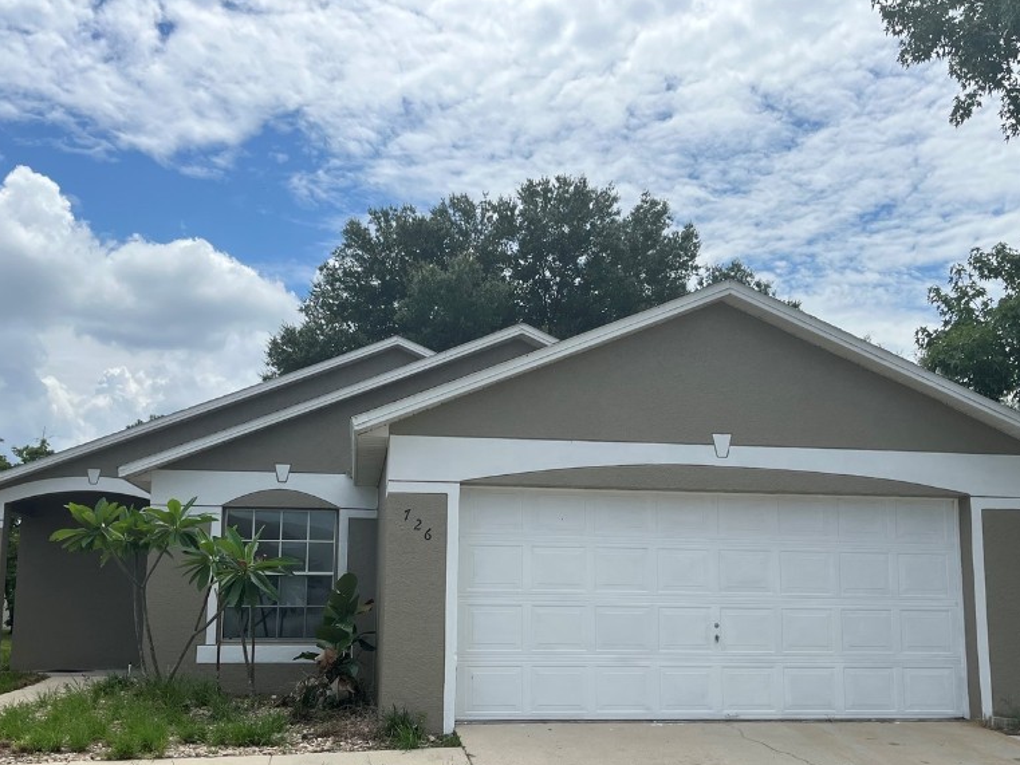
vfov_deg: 40.4
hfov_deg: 52.6
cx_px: 513
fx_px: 1031
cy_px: 480
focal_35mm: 35
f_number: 1.6
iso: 50
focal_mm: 5.1
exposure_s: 1/8403
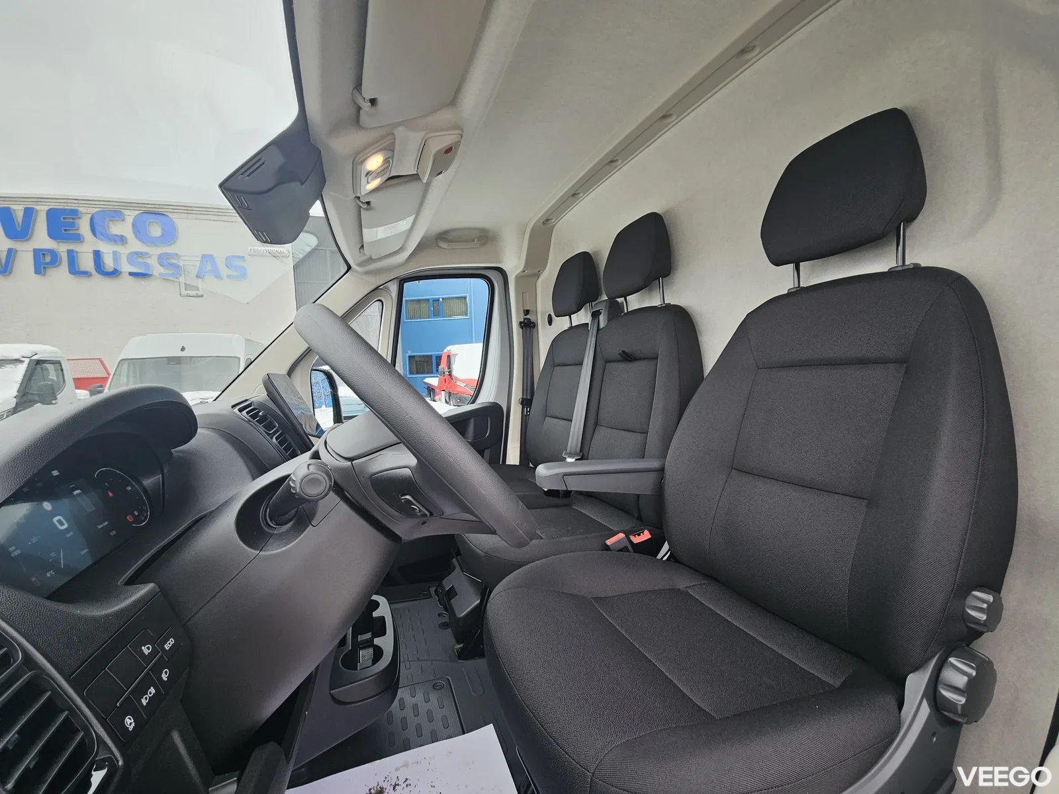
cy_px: 397
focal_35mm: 13
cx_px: 530
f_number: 2.2
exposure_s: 1/100
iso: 50
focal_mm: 2.2
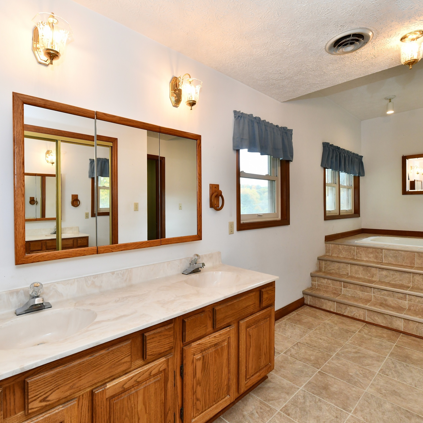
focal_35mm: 18
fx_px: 249
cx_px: 182
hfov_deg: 80.3
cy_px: 211
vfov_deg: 80.7
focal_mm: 14
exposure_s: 1/125
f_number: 6.3
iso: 640
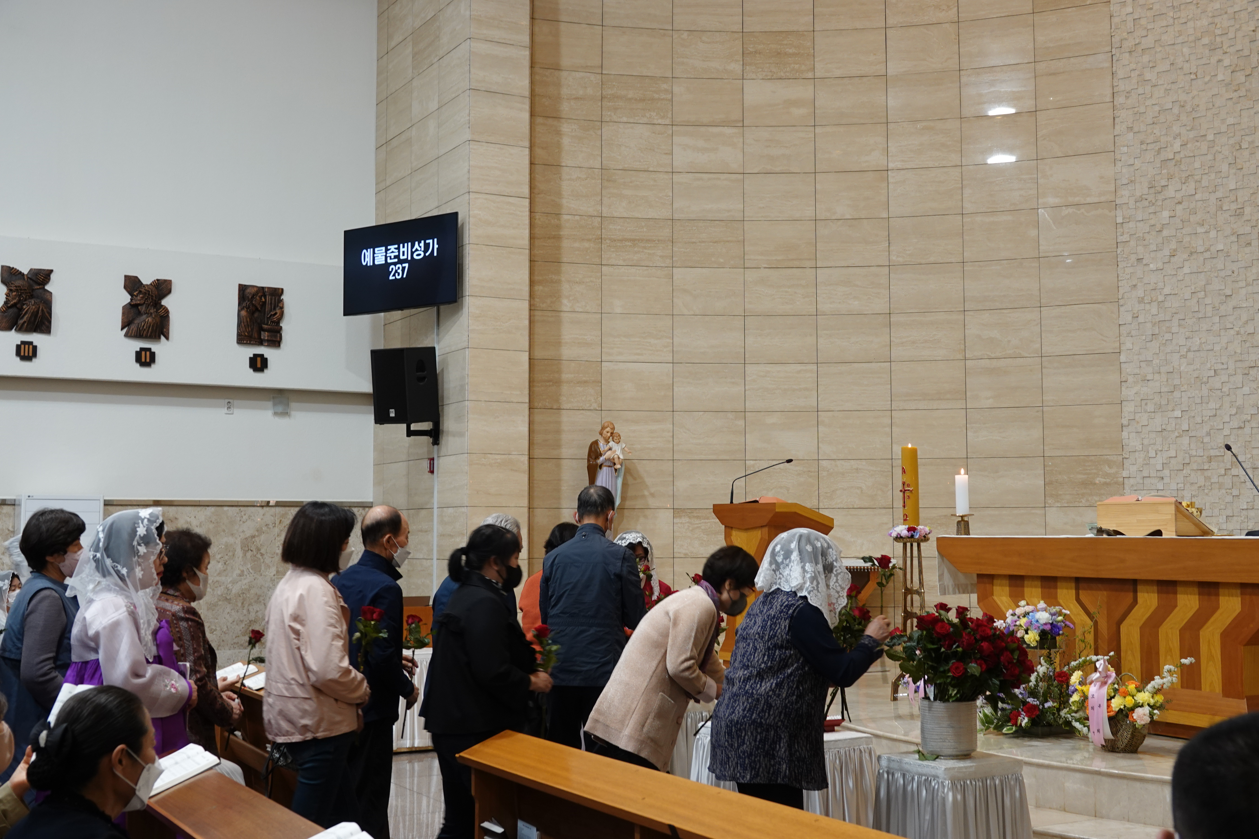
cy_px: 420
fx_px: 1399
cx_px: 630
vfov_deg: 33.4
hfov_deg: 48.5
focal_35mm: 40
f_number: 3.2
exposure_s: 1/40
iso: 320
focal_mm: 14.65
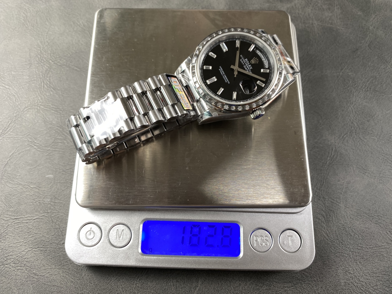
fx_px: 283
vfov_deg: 54.9
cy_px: 147
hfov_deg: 69.4
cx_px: 196
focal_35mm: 25
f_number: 1.8
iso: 125
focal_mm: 4.25
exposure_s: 1/117
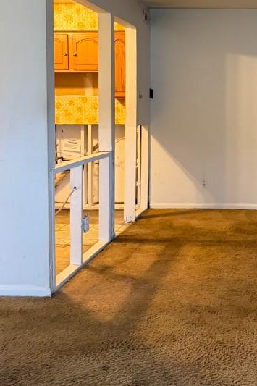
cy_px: 114
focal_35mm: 48
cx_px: 247
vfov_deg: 40.4
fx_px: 514
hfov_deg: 26.8
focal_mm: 6.76
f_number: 1.78
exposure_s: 1/60
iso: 400
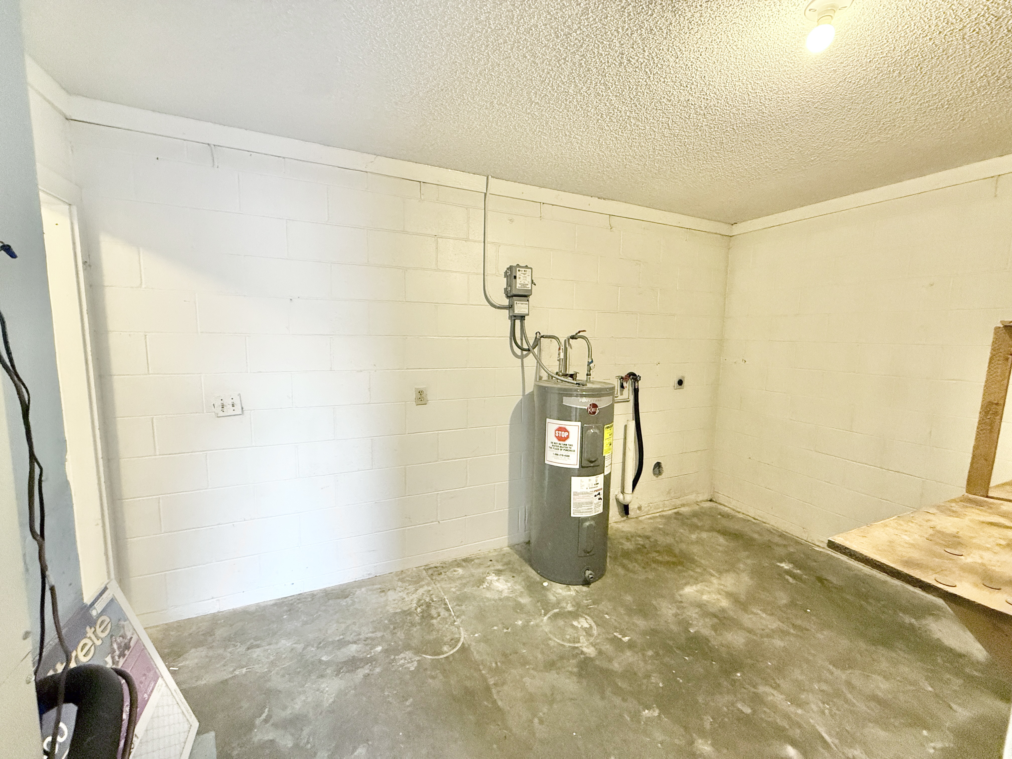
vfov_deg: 85.7
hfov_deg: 102.1
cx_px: 506
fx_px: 409
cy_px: 380
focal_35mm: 14
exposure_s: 1/60
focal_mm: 2.22
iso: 500
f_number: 2.2
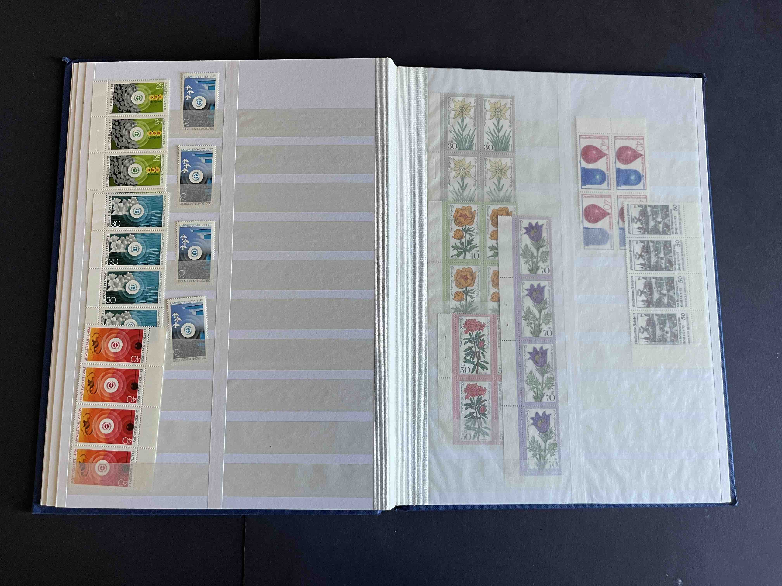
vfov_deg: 53.1
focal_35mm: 26
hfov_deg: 67.3
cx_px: 391
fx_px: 587
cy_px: 293
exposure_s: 1/87
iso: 125
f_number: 1.6
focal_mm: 5.1
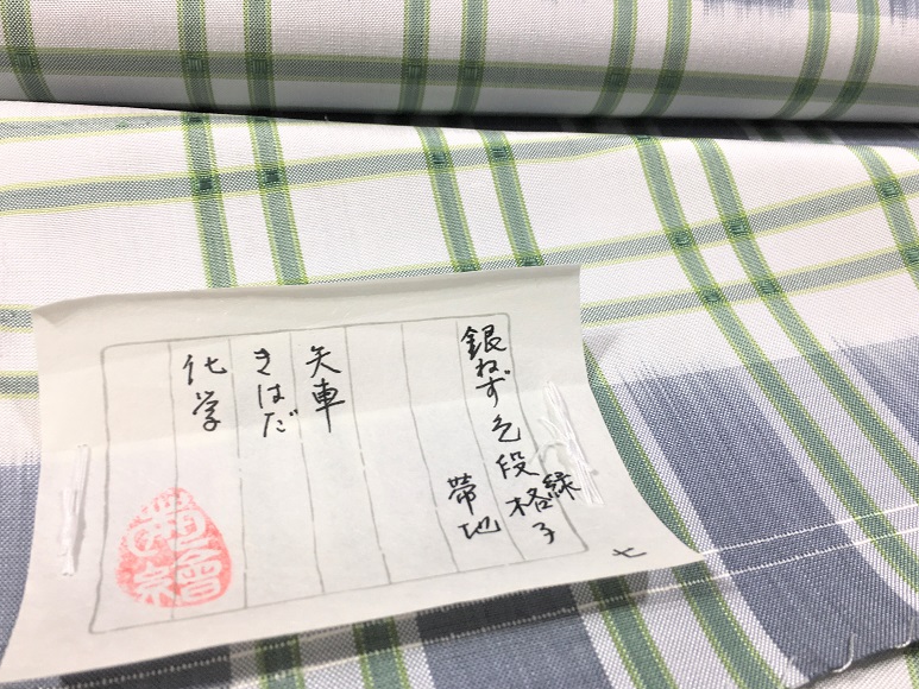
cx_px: 457
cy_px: 349
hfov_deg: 60.0
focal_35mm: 30
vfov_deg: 46.8
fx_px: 797
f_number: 2.2
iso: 32
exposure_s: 1/60
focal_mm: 4.15
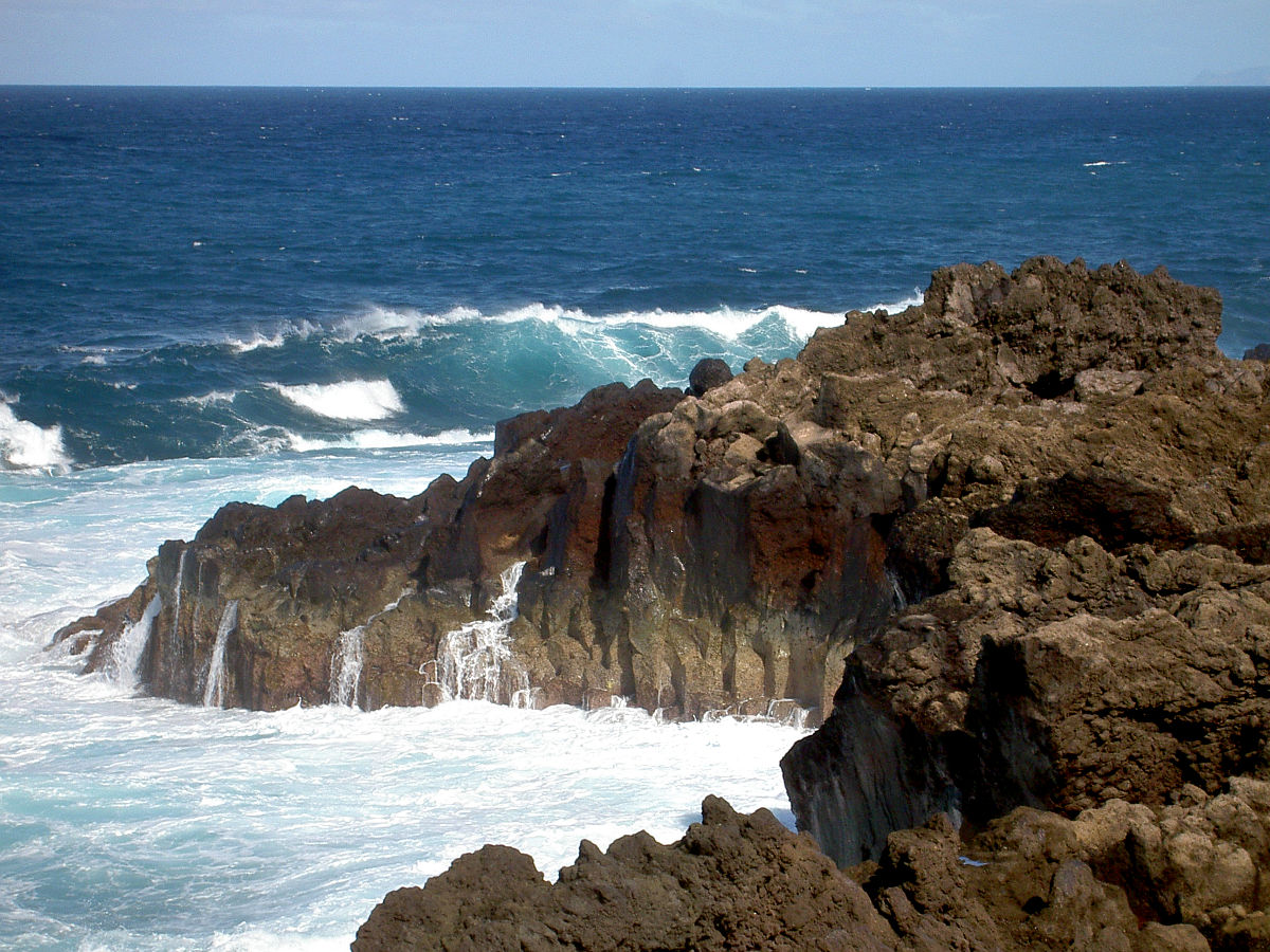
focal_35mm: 102
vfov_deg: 14.5
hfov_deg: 19.3
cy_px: 476
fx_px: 3742
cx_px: 635
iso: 100
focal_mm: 16.8
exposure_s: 1/200
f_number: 8.3
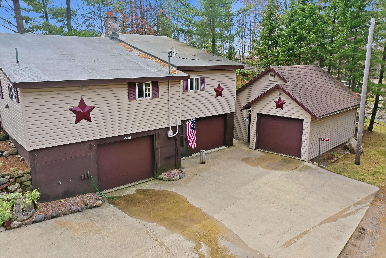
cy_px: 129
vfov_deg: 46.4
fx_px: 300
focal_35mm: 28
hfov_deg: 65.5
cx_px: 193
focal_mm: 10.3
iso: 100
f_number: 4.5
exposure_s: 1/160
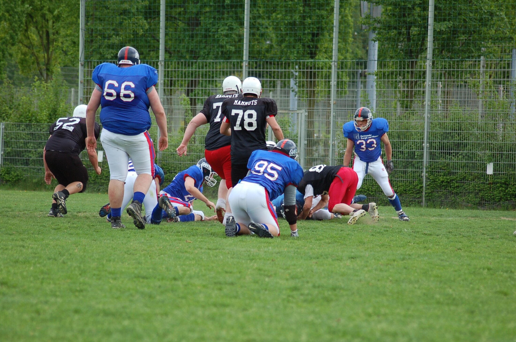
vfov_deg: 6.8
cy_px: 171
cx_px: 258
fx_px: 2897
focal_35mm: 202
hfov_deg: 10.2
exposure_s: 1/800
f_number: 4.5
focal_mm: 135
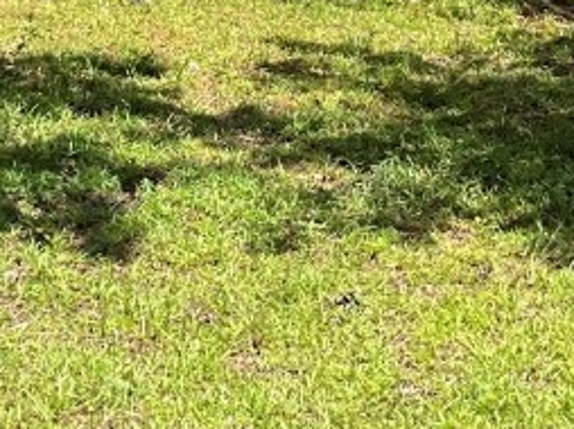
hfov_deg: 16.7
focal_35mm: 117
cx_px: 136
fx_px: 1938
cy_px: -244
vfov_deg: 12.0
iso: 25
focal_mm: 3
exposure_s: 1/978
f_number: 1.8
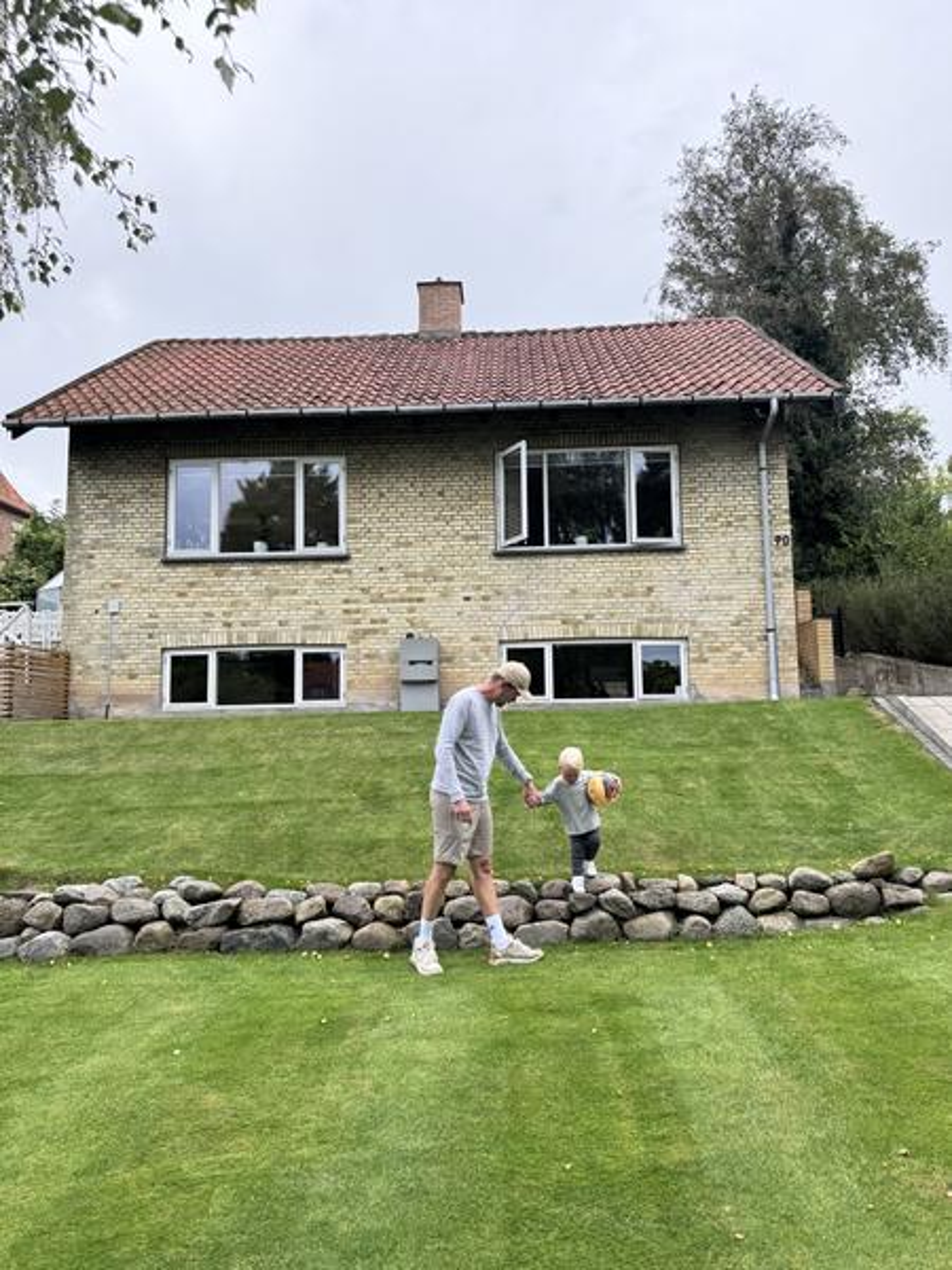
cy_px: 635
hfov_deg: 56.8
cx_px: 476
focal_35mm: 24
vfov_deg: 71.6
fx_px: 880
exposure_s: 1/693
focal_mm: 6.76
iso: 80
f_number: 1.78
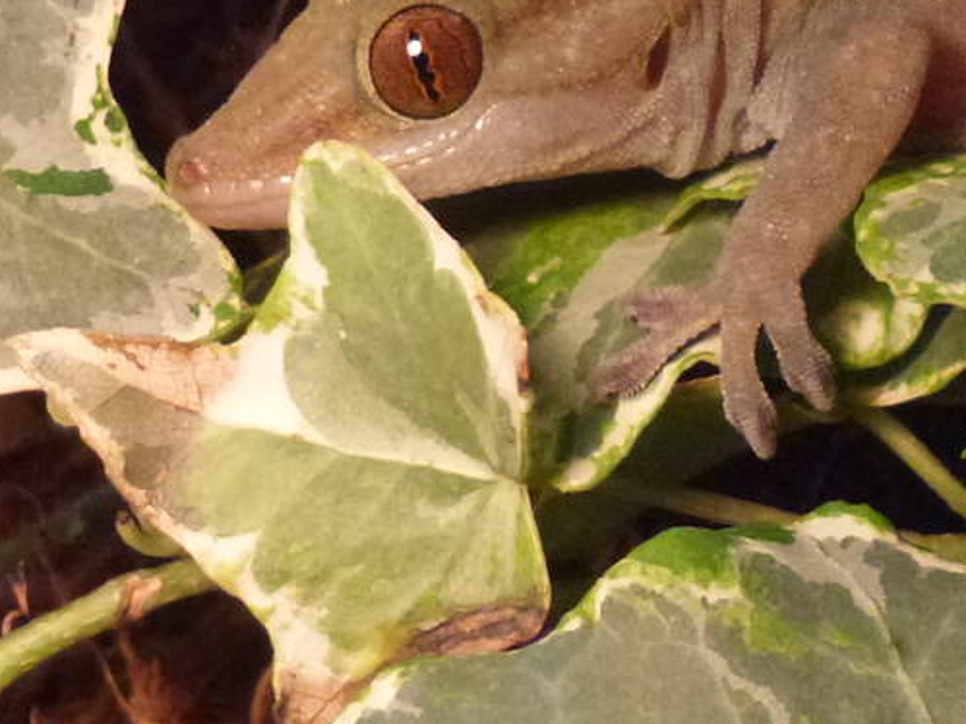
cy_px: 211
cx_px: 900
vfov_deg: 4.8
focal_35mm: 308
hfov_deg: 6.4
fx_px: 8593
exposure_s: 1/25
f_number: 5
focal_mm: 17.3
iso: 400
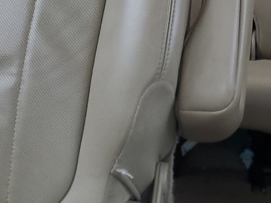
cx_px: 304
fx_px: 783
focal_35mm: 100
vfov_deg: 13.6
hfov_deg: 18.8
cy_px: -135
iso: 71
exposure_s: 1/120
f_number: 1.5
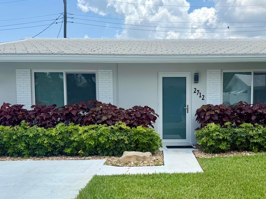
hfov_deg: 45.6
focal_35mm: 41
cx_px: 159
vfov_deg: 34.9
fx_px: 315
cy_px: 125
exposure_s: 1/4673
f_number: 1.78
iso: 80
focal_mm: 6.76
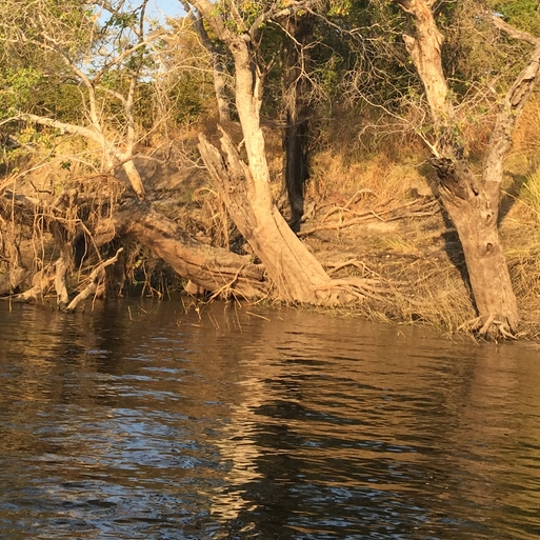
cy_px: 80
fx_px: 1130
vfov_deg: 26.2
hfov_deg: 26.8
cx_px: 327
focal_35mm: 64
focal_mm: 4.15
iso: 32
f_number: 2.2
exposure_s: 1/573
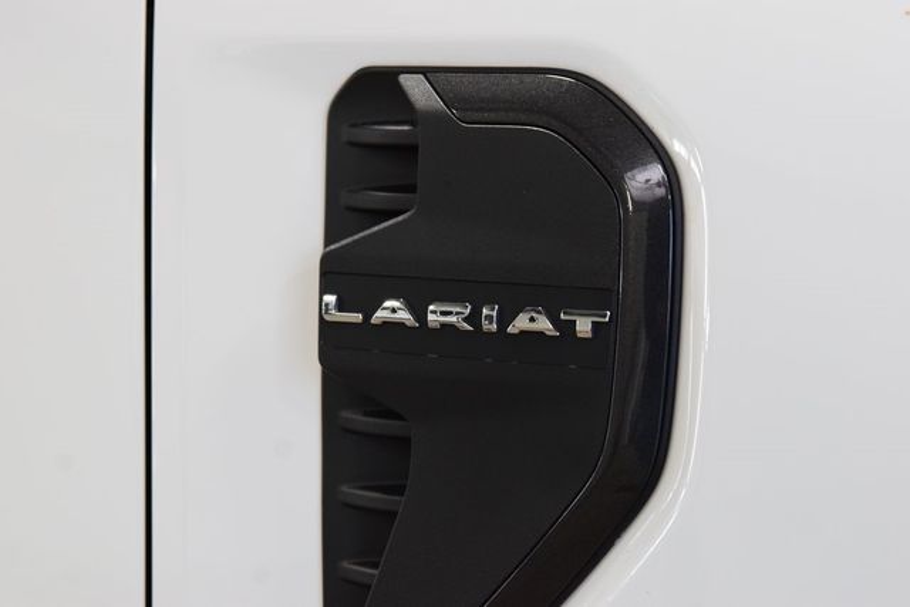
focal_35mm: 105
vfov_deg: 13.0
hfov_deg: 19.5
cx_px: 455
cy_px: 304
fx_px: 2655
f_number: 7.1
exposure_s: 1/30
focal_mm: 70
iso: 1250
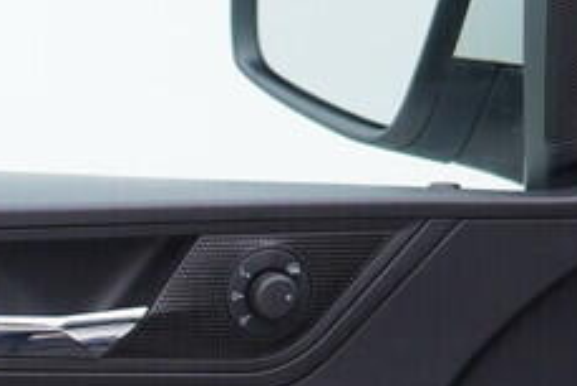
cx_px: -194
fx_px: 2582
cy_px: 715
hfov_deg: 12.3
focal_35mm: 161
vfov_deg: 8.2
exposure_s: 1/50
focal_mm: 24
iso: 125
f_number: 3.2
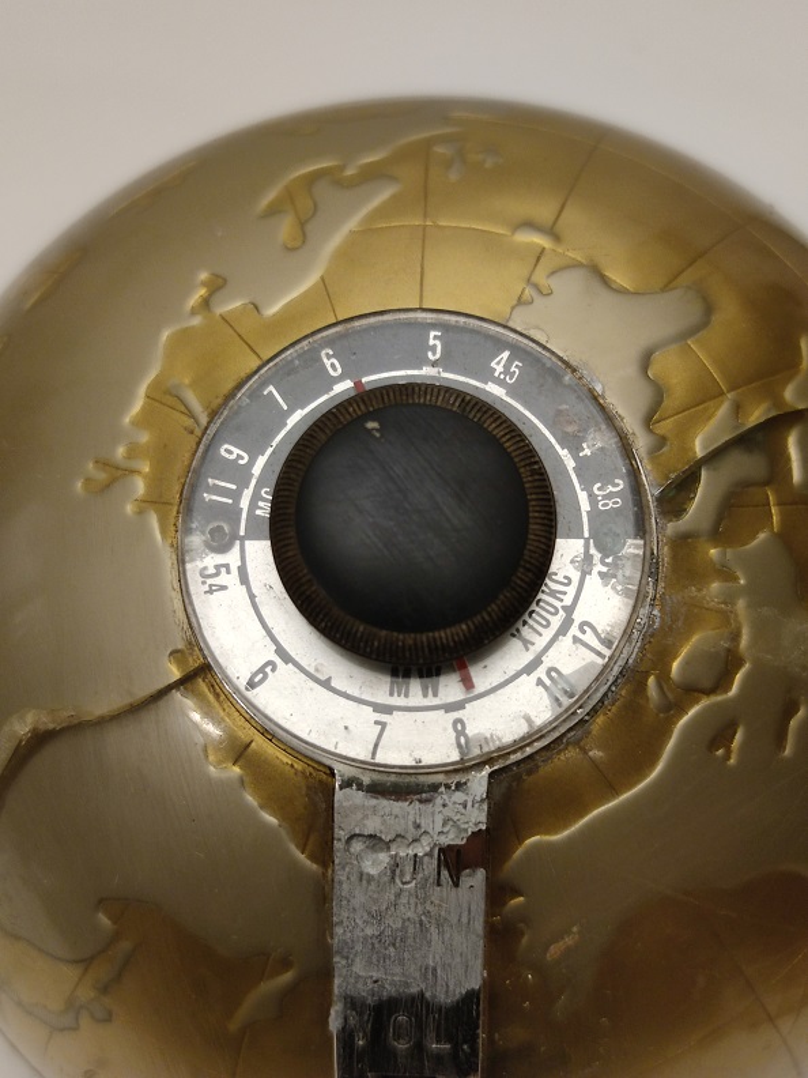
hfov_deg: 30.3
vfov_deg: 39.7
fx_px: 1494
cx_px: 404
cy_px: 539
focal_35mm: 48
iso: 505
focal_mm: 6.72
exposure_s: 1/120
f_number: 1.69
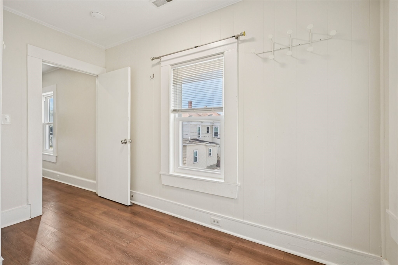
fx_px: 177
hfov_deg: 96.7
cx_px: 199
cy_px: 132
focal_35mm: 16
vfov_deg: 73.8
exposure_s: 1/100
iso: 400
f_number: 8
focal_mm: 16
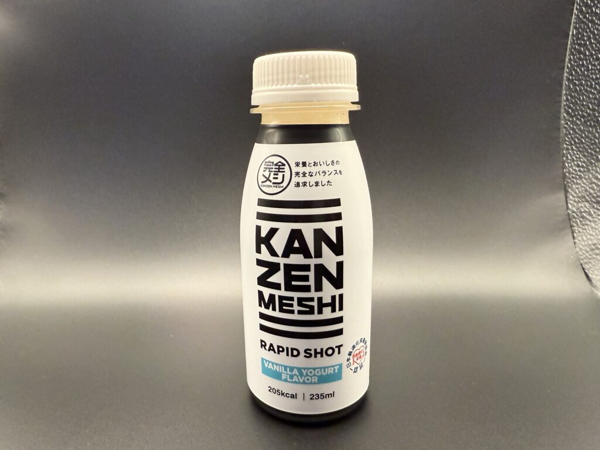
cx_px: 300
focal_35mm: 24
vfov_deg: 56.8
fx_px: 416
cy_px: 225
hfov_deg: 71.6
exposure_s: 1/60
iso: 400
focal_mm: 2.22
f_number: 2.2
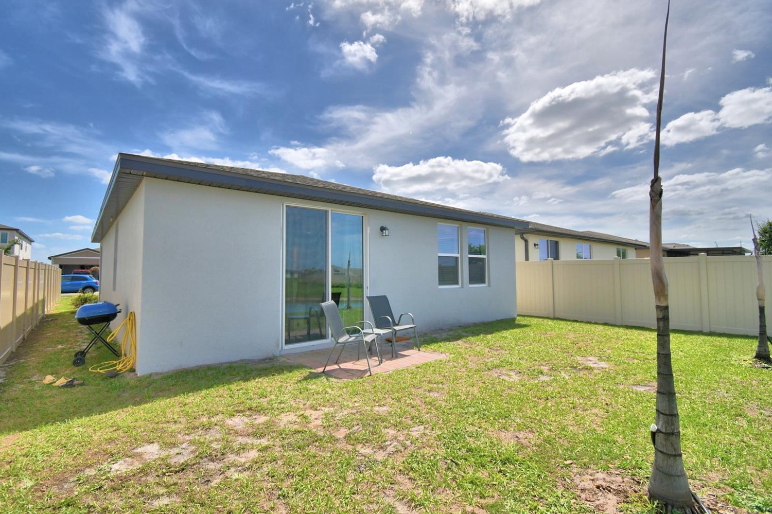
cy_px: 253
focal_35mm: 16
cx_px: 384
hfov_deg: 96.8
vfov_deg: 73.7
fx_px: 343
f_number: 4.5
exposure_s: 1/2000
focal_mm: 10
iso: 100
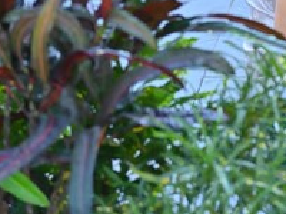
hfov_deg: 9.0
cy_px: -211
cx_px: 306
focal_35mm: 219
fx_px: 1809
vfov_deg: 6.6
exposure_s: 1/160
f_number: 2.8
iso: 125
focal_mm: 70
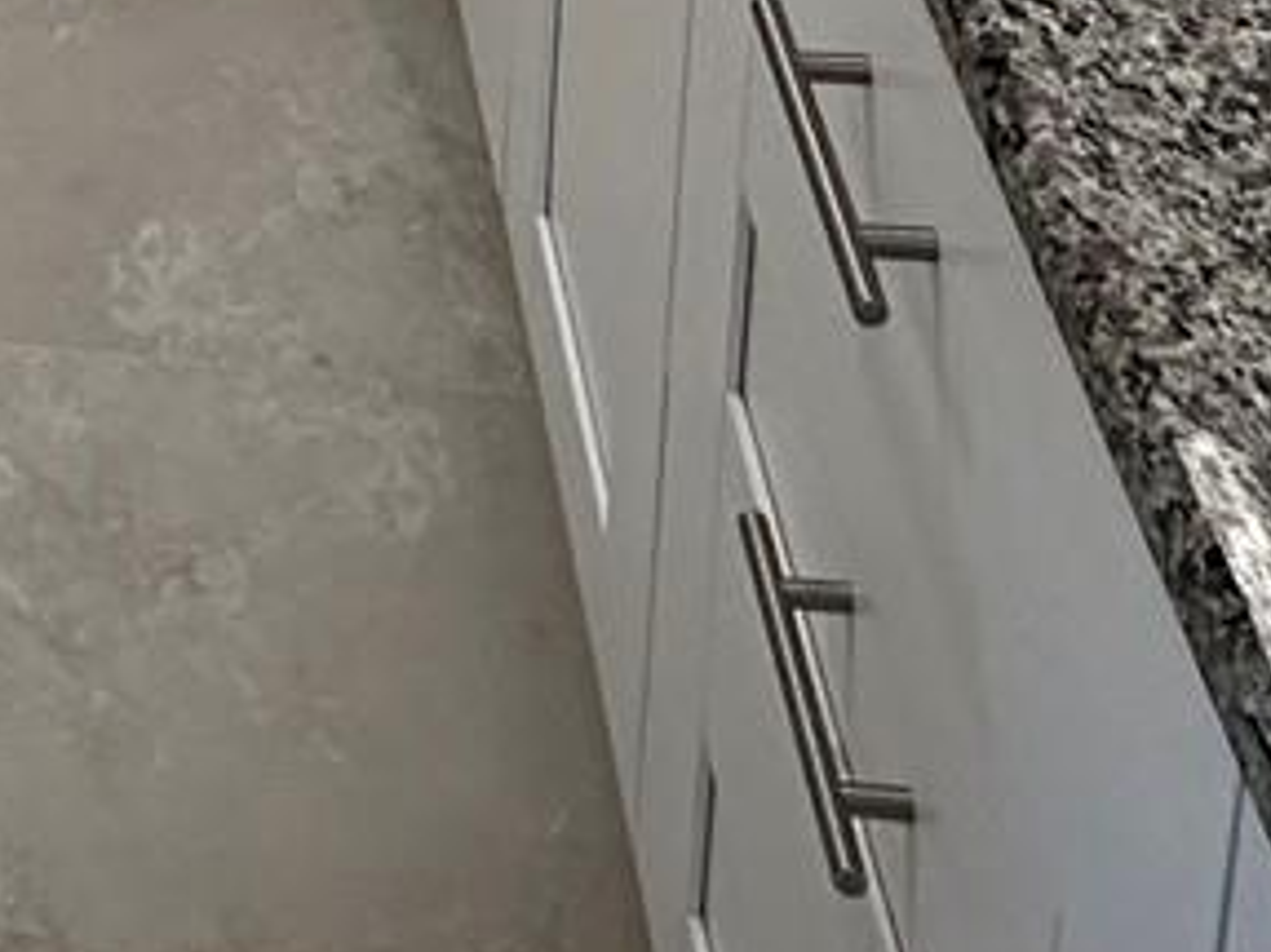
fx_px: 2863
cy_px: -1647
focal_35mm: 78
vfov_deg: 12.3
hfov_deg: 22.7
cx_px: -306
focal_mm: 2.22
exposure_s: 1/120
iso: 200
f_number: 2.2
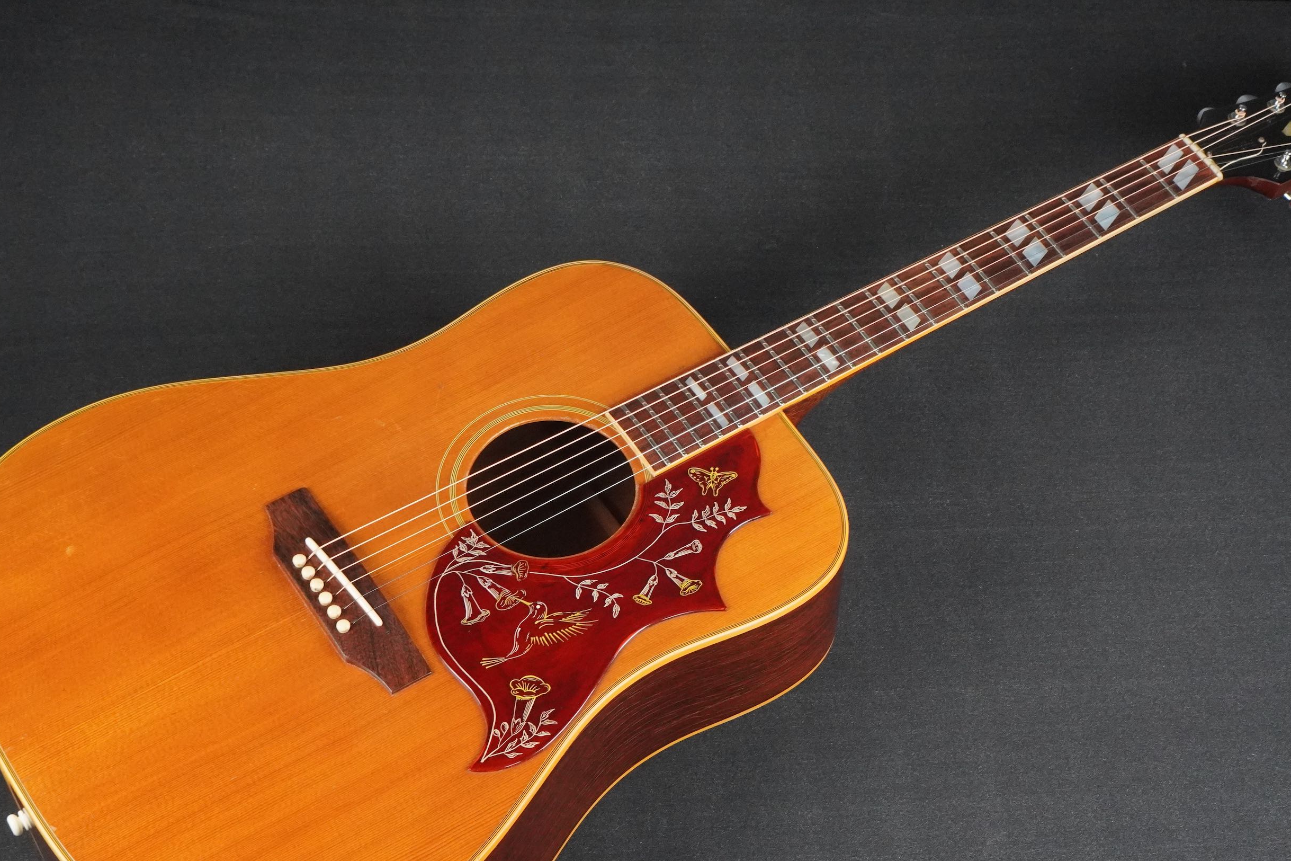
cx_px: 694
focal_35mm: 65
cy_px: 528
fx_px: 2317
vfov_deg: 21.0
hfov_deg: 31.1
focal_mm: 35
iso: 3200
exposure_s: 1/60
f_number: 11
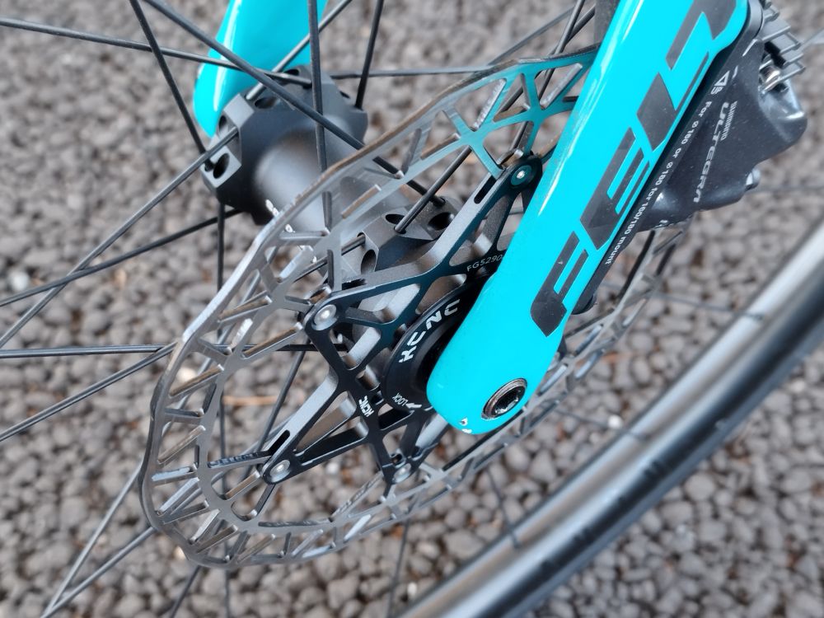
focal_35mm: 24
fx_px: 571
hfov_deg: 71.6
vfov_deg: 56.8
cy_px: 309
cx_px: 412
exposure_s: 1/50
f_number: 1.89
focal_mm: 5.89
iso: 130
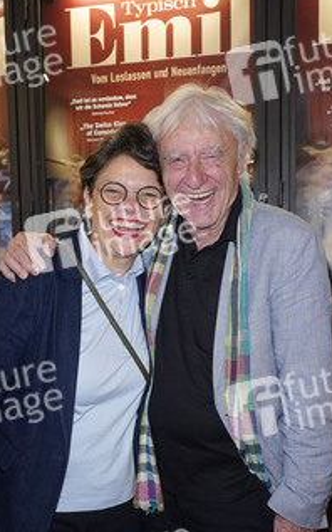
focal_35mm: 45
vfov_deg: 44.2
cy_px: 317
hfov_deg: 28.6
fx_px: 652
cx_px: 159
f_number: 5.6
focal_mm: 35
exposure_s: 1/100
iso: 2000
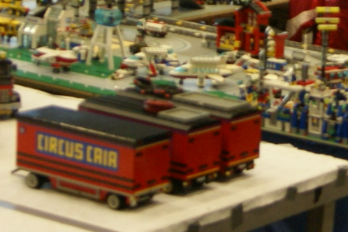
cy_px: -106
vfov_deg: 8.3
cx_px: 372
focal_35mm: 162
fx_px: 1566
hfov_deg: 12.5
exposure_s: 1/30
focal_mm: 28
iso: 400
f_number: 4
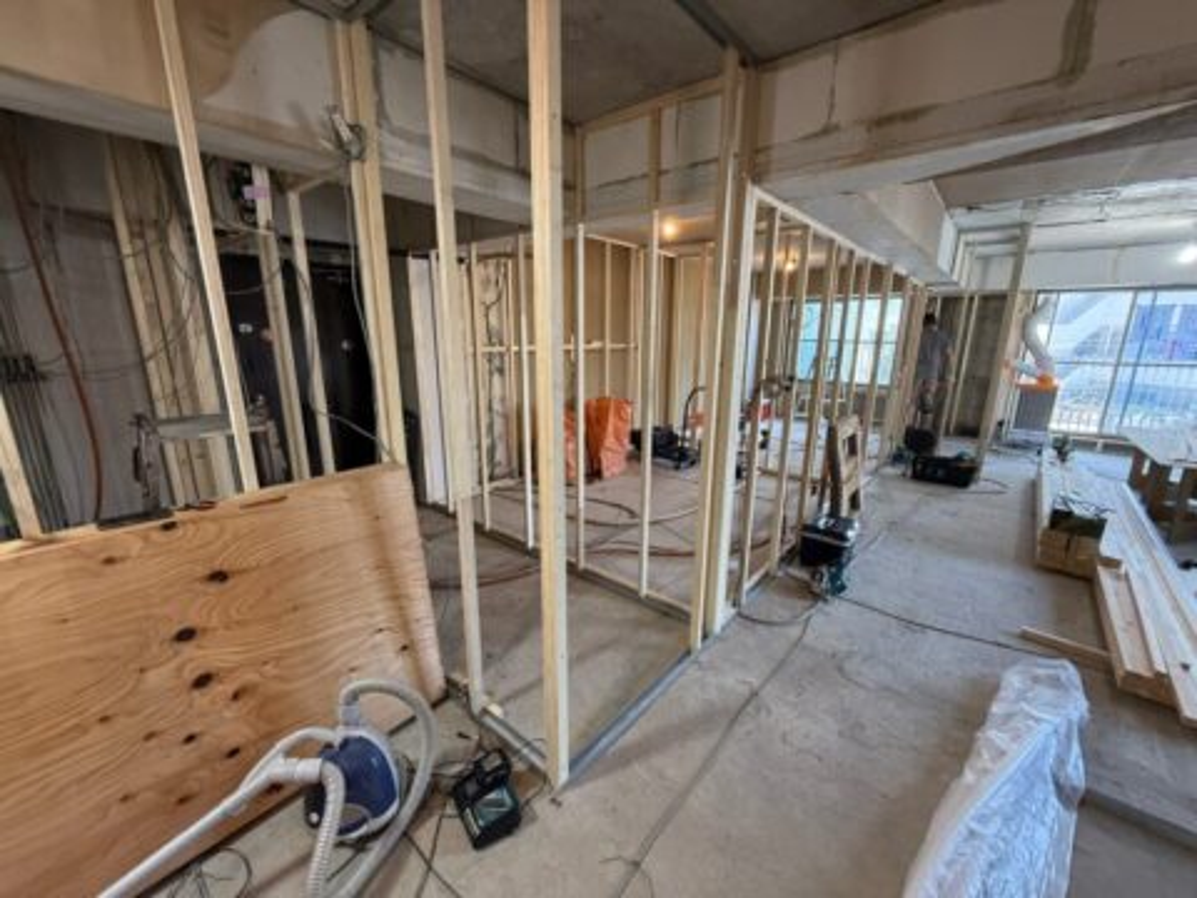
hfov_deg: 102.1
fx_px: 484
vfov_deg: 85.7
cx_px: 598
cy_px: 449
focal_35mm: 14
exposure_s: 1/100
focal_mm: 2.22
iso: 320
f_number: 2.2
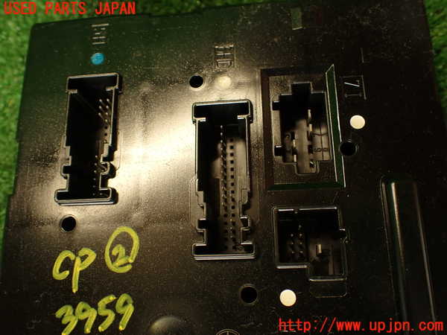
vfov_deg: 44.2
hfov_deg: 56.8
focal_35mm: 32
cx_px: 224
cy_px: 168
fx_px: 413
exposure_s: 1/50
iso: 200
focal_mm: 5.79
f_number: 2.4
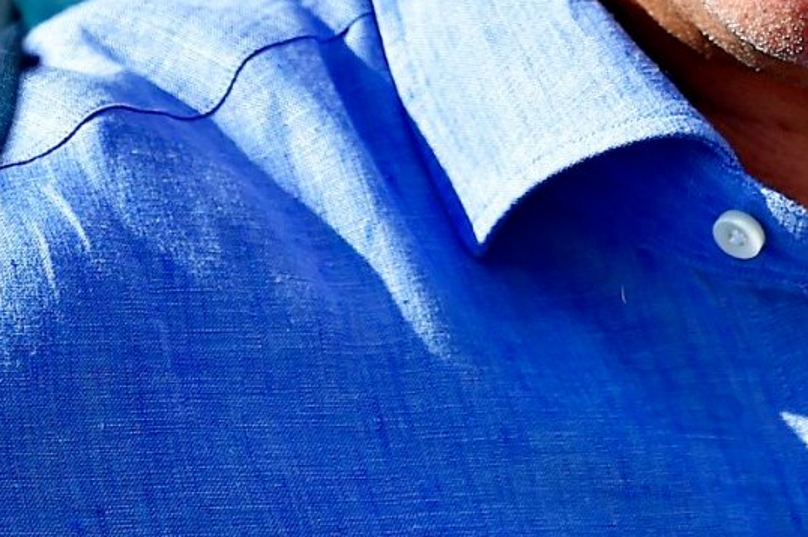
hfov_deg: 3.9
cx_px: 632
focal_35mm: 528
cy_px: -343
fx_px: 11843
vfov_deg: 2.6
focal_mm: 116
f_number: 4
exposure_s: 1/2000
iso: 250
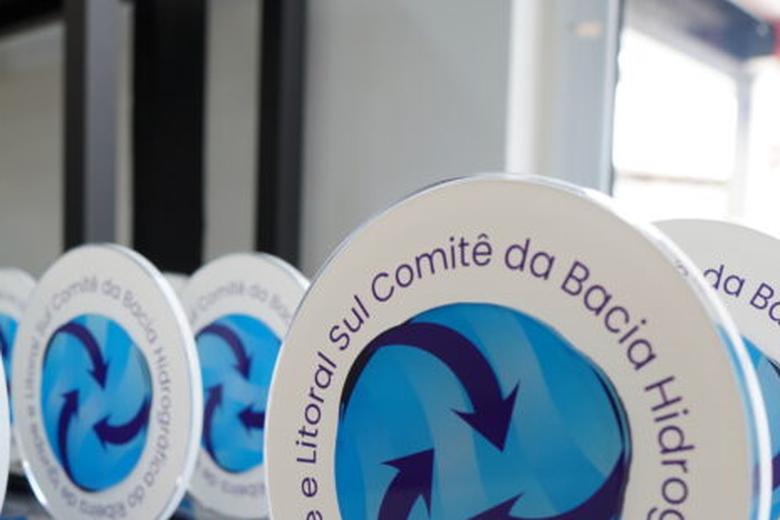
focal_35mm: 48
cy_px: 465
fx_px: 1040
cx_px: 245
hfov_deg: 40.5
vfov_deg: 27.1
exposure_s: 1/60
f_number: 4
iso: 200
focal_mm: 16
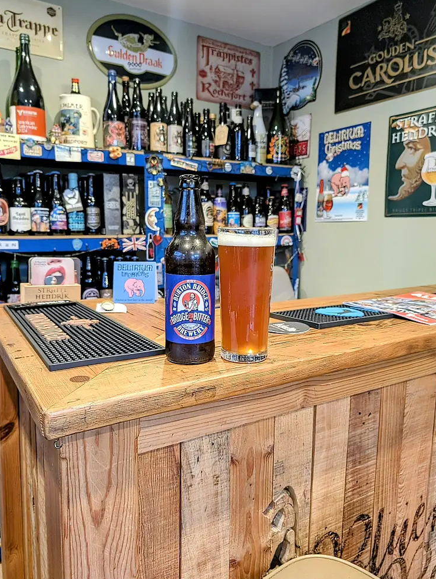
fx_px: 419
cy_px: 286
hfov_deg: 55.0
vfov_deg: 69.3
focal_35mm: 25
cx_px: 224
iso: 208
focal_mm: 6.9
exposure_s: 1/31
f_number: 1.68
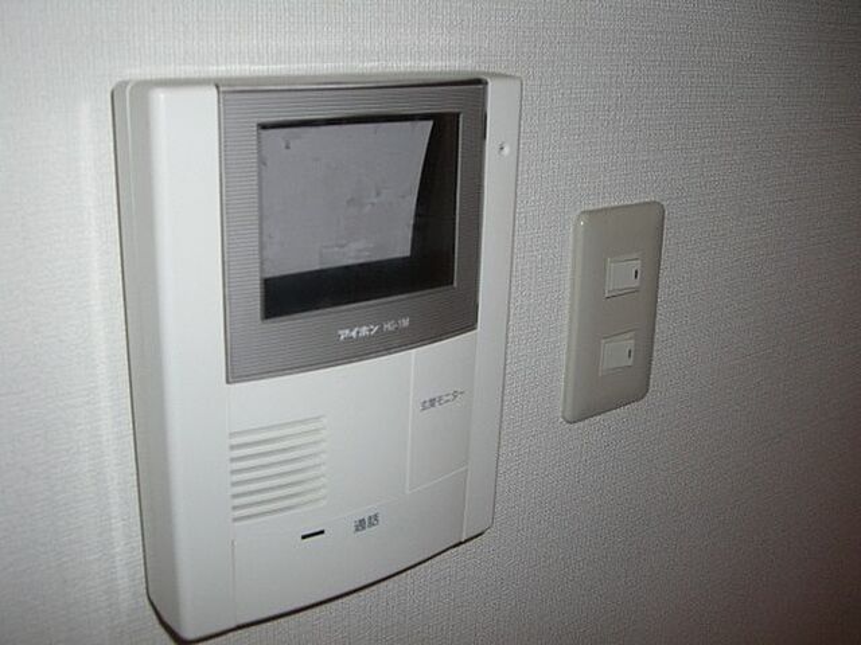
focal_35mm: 38
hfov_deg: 49.0
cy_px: 322
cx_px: 430
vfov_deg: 37.7
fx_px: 945
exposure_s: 1/60
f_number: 2.7
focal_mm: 6.2
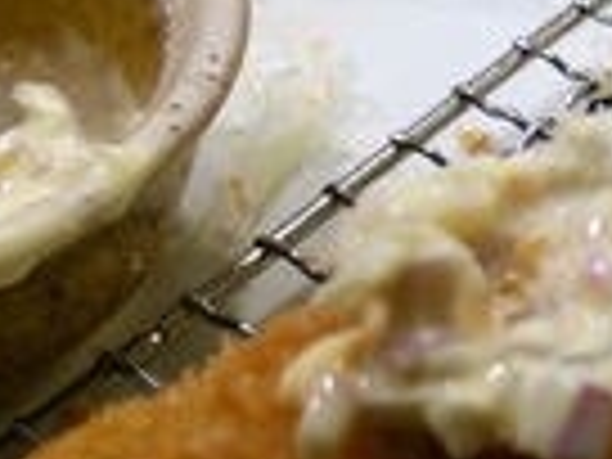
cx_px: 698
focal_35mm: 88
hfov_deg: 21.0
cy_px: 414
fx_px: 1556
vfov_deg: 16.6
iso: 80
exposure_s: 1/100
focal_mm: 4.06
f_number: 1.94
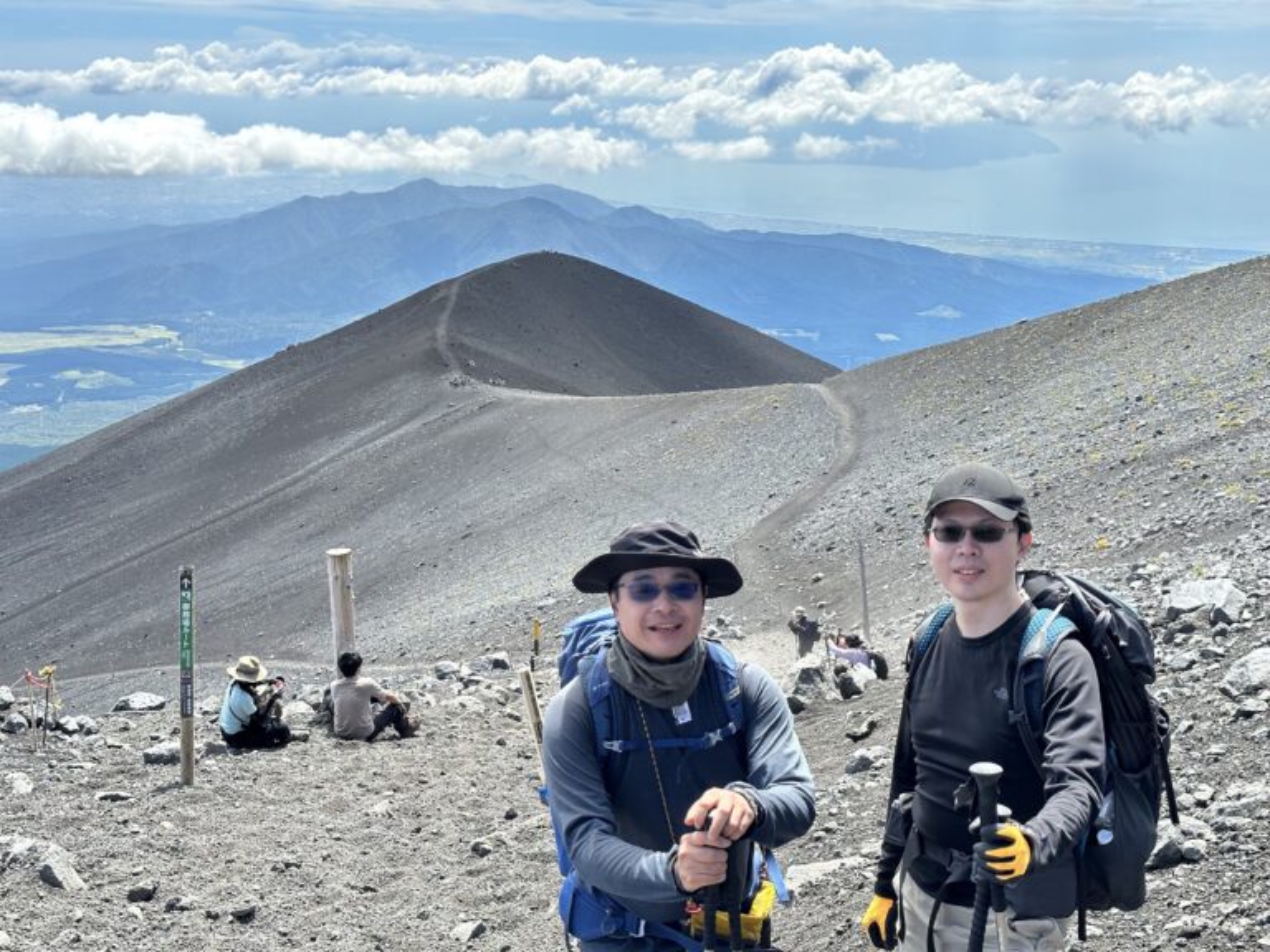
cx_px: 635
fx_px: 1761
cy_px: 476
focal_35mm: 48
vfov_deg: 30.3
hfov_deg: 39.7
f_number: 1.78
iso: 64
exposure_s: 1/1992
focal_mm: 6.86
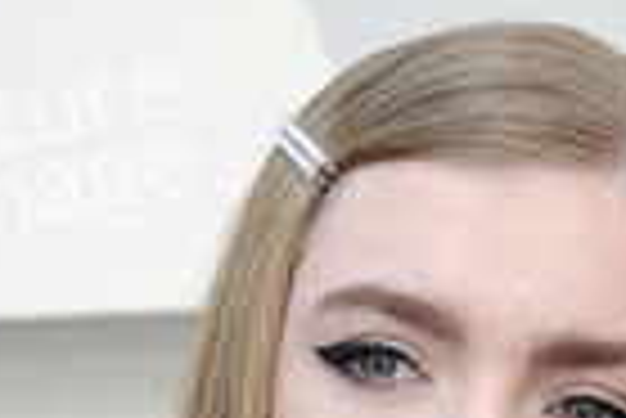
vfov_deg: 1.9
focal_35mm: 719
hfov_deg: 2.9
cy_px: 845
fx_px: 12515
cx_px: 457
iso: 800
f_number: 8
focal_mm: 250
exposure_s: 1/250
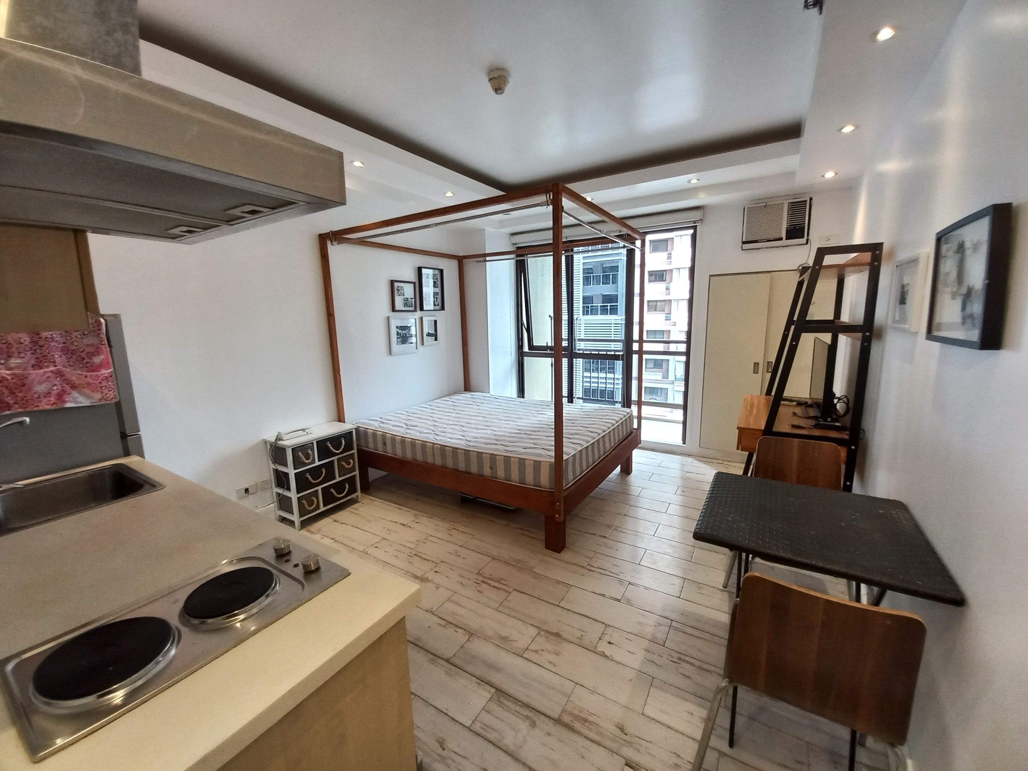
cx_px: 514
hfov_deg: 106.2
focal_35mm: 13
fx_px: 386
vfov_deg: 89.9
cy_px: 386
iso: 125
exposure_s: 1/33
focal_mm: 1.42
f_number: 2.2
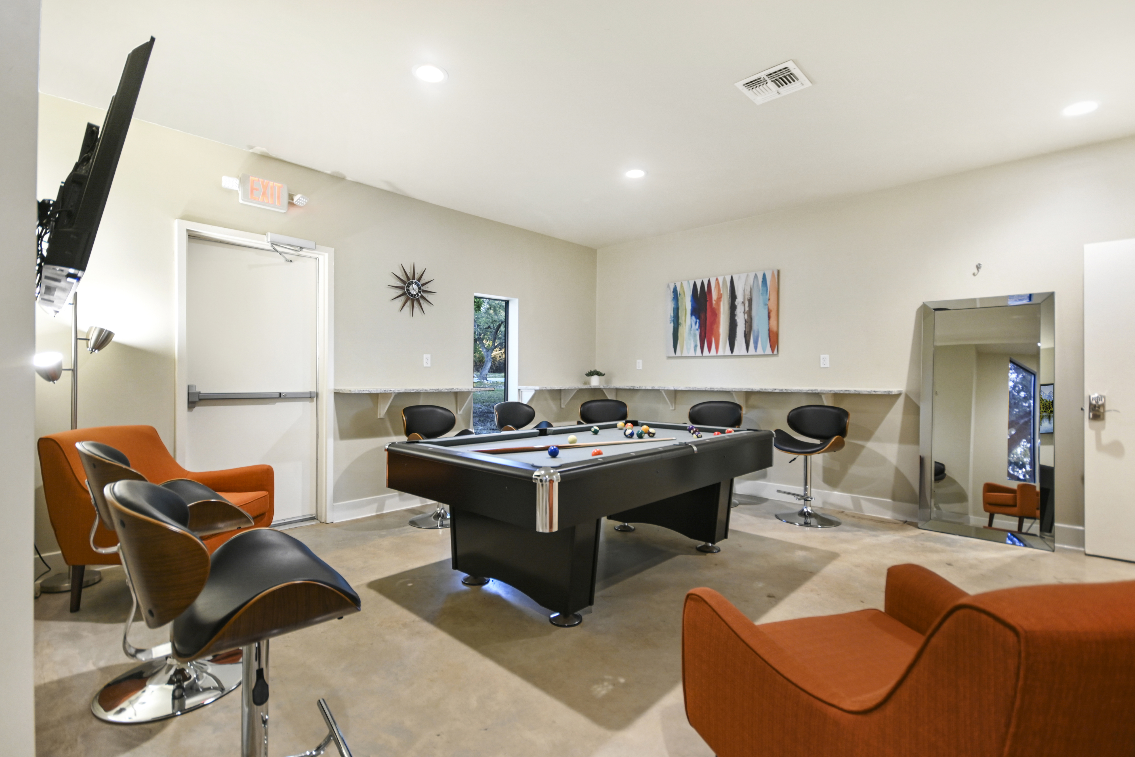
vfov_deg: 72.0
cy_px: 378
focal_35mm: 16
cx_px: 568
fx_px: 520
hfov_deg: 95.0
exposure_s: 1/10
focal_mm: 11
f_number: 4.5
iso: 400
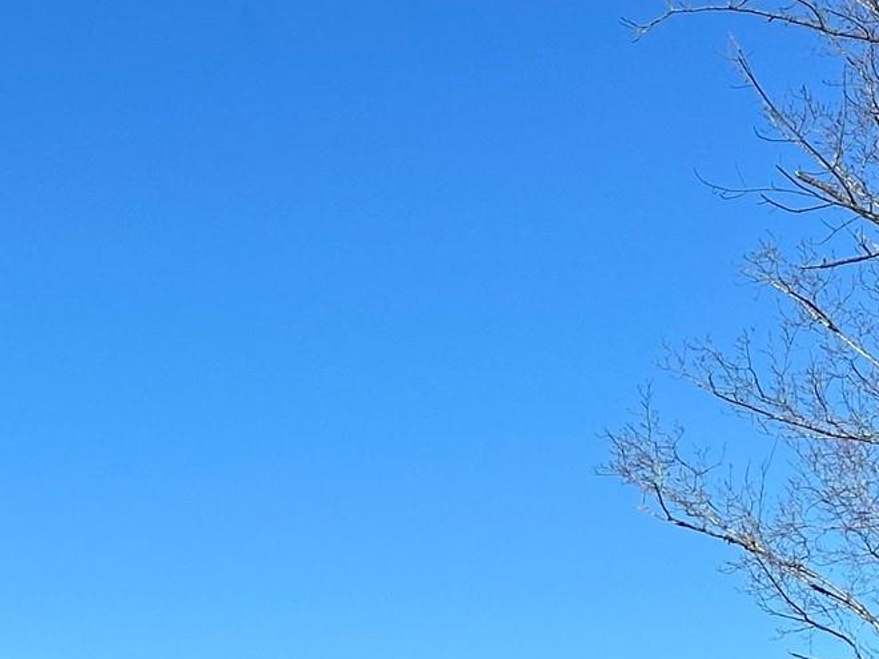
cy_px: 857
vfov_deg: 9.8
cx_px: 213
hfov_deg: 13.2
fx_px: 3784
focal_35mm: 149
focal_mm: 6.86
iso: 64
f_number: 1.78
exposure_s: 1/4184
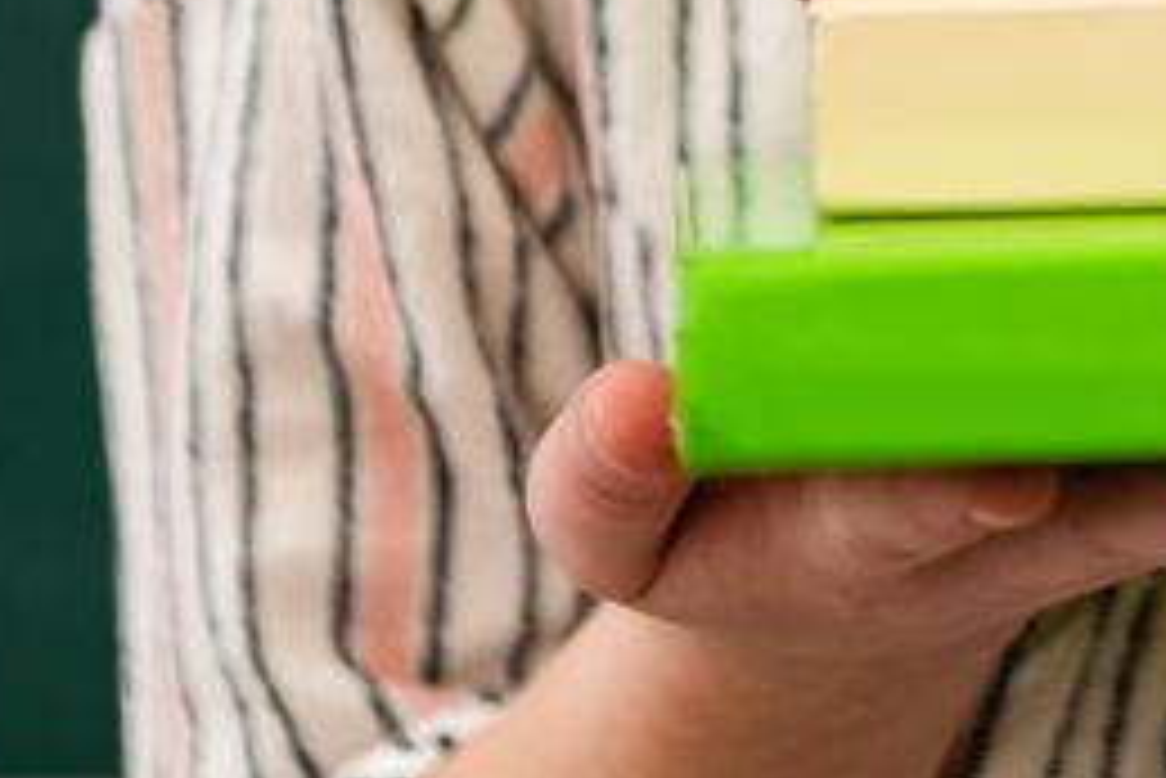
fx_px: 7421
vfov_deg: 5.9
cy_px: -385
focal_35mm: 229
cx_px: 1479
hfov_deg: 8.9
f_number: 3.2
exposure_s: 1/200
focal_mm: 70
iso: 100
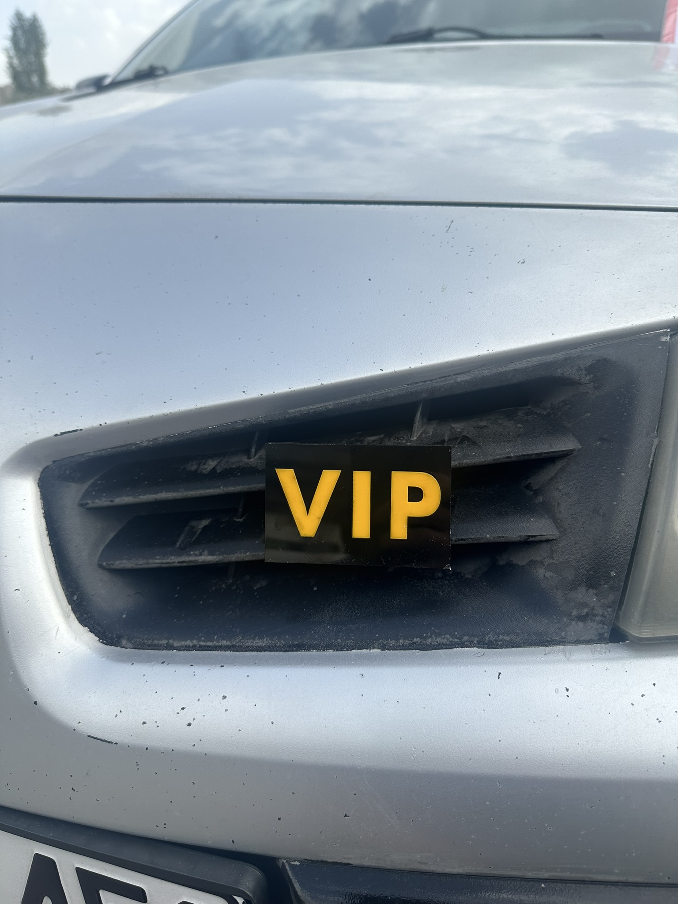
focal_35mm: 24
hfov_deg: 56.8
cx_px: 339
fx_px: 627
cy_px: 452
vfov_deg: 71.6
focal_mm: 6.86
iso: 80
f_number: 1.78
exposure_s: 1/2203
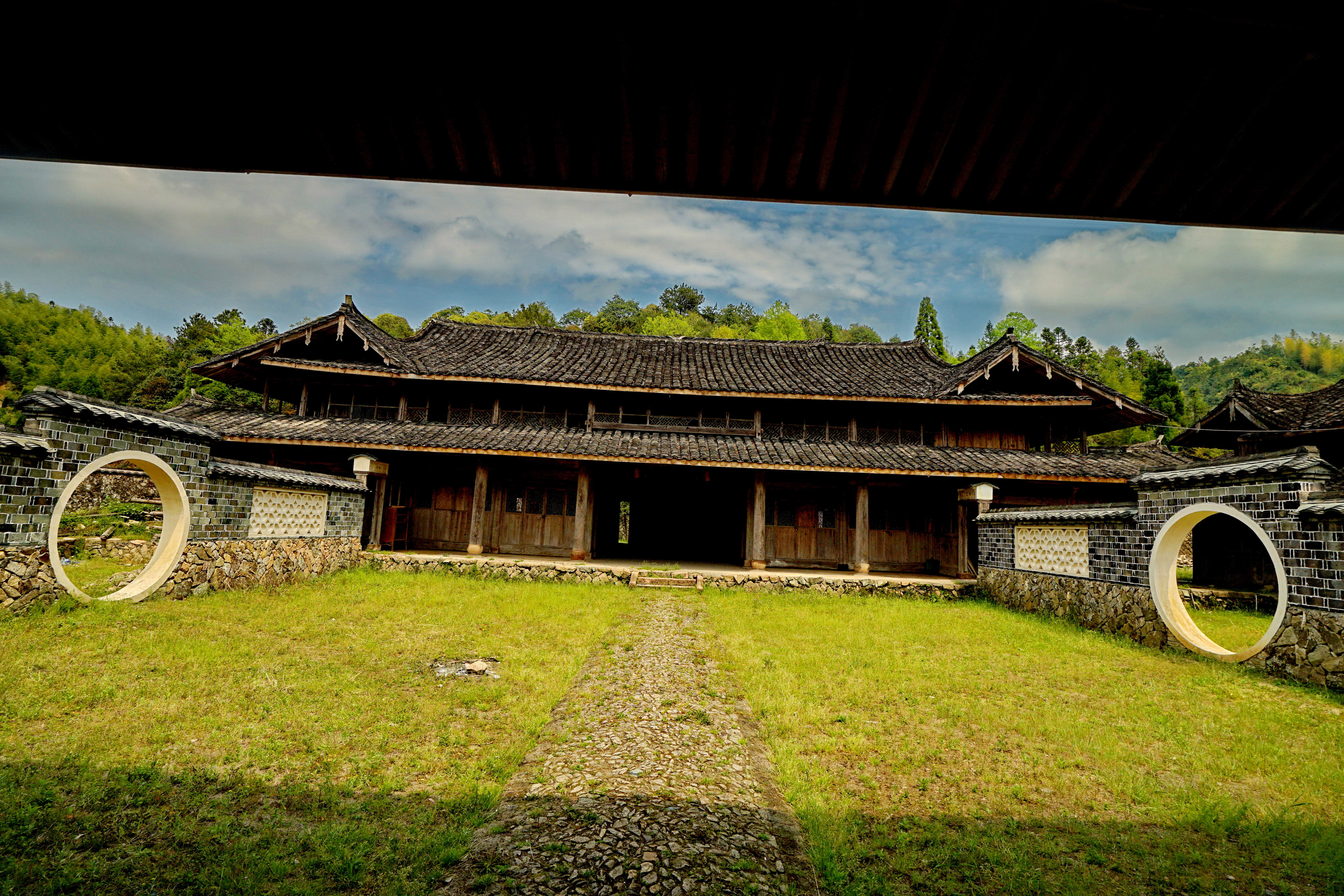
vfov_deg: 73.7
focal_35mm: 16
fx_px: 597
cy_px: 448
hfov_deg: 96.7
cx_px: 672
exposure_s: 1/250
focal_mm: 16
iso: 100
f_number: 9
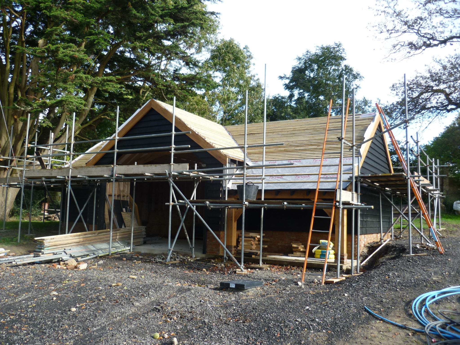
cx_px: 230
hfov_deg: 58.4
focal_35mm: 31
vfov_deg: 45.4
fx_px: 412
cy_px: 172
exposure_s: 1/250
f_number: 2.8
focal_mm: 5.5
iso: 80
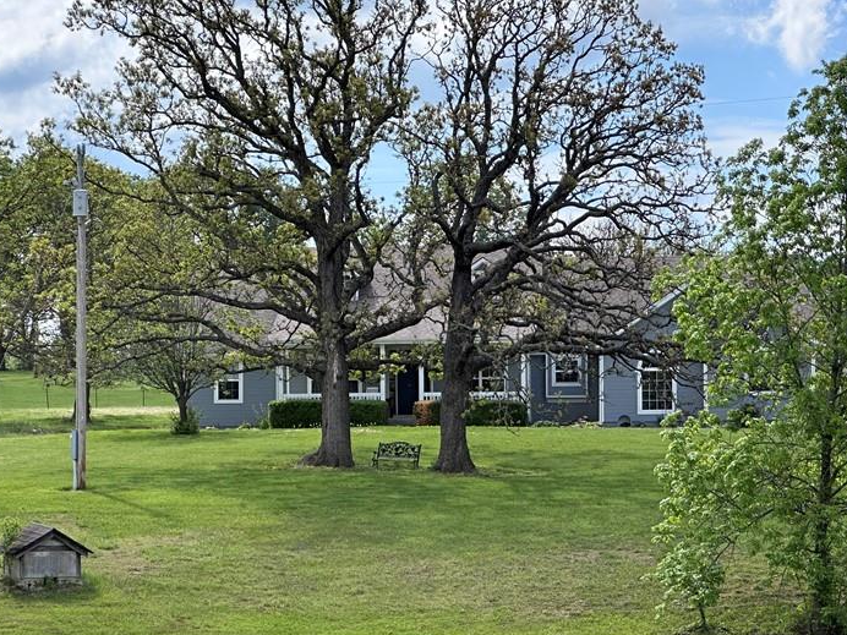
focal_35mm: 114
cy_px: 332
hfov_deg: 17.3
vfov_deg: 13.0
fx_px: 2789
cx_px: 435
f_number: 2.8
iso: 32
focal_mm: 9
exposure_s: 1/827
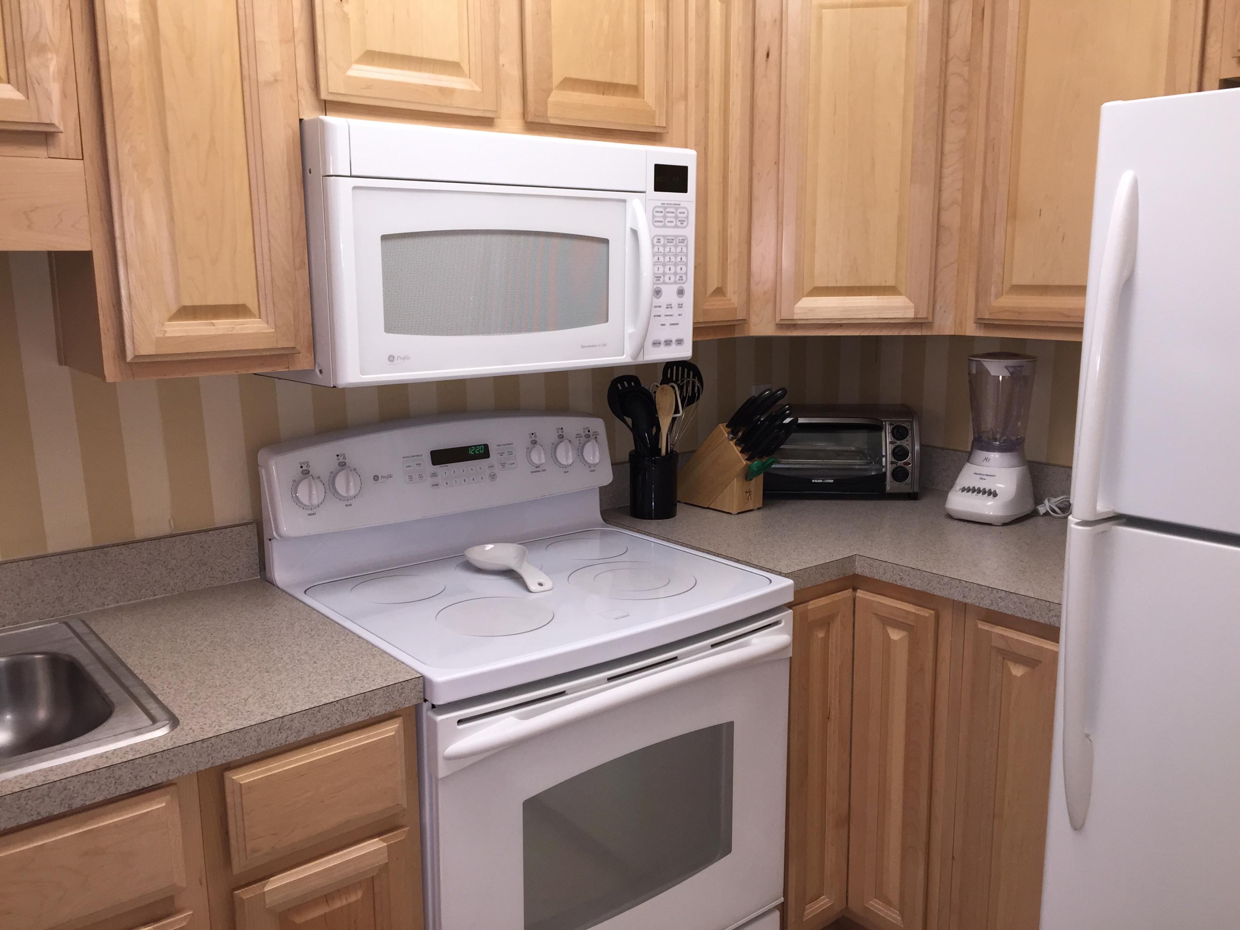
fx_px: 1039
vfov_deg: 48.2
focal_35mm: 29
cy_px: 465
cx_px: 620
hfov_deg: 61.7
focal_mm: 4.15
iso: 64
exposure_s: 1/30
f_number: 2.2
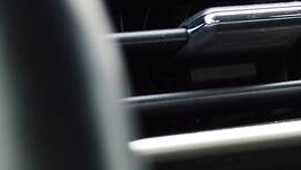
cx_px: 430
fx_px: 1509
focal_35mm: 189
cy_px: -17
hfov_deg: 11.0
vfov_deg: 6.4
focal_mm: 40
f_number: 5.6
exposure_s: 1/125
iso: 400
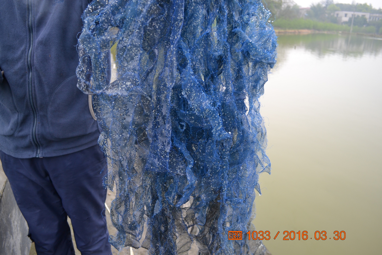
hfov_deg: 67.4
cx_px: 191
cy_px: 128
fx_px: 287
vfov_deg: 47.9
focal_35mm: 27
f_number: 4
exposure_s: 1/125
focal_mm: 18
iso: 320
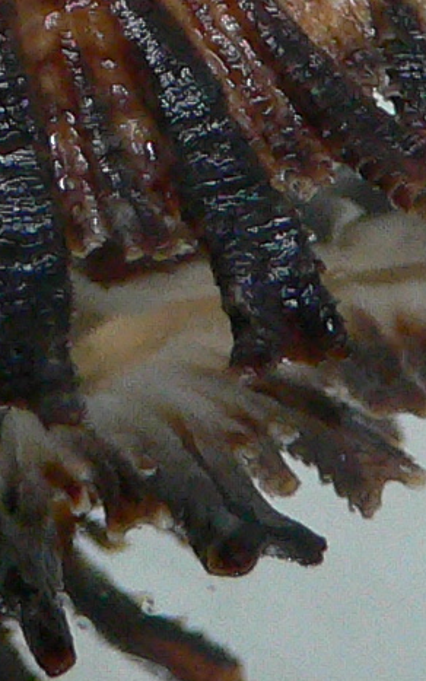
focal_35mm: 160
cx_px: 41
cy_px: -181
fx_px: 2971
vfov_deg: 12.7
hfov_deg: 8.2
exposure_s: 1/40
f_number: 2.8
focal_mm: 4.6
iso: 200
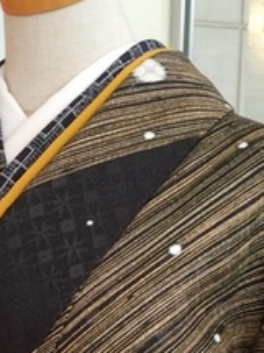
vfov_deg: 18.8
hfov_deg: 14.3
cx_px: -88
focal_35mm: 99
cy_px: 425
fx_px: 1008
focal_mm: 4.15
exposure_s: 1/30
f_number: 2.2
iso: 50
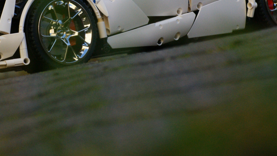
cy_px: -17
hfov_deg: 6.0
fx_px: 2630
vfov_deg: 3.4
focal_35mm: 358
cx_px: 97
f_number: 8
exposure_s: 1/320
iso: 400
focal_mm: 90
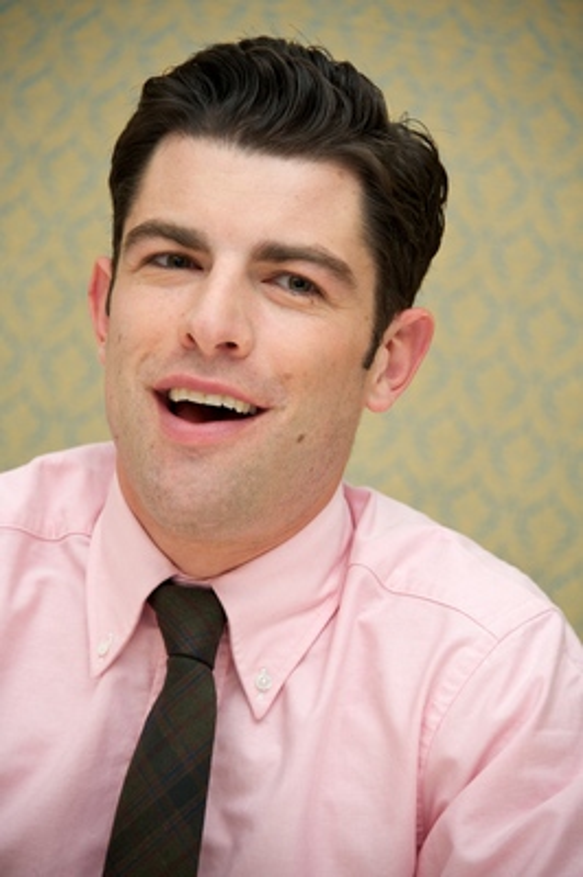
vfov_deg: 9.8
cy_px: 438
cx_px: 292
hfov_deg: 6.5
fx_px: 5110
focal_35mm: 210
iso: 640
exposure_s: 1/60
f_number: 5.6
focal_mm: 210
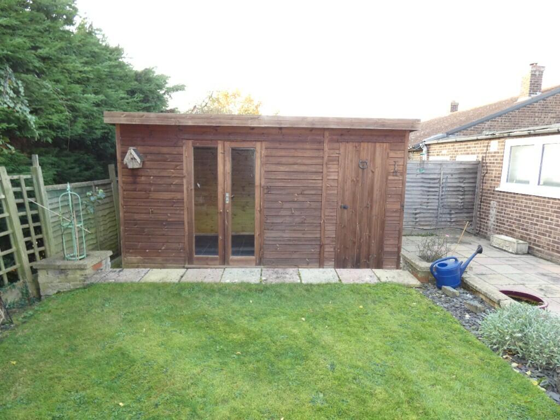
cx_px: 280
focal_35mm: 20
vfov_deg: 66.0
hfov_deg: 81.7
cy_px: 210
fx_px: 324
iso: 200
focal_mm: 3.6
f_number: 2.8
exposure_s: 1/50
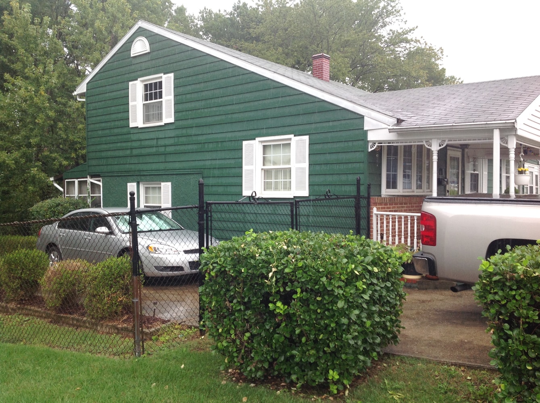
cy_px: 202
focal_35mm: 35
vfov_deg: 40.6
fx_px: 545
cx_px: 270
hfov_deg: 52.7
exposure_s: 1/240
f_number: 2.4
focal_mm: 4.28
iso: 50
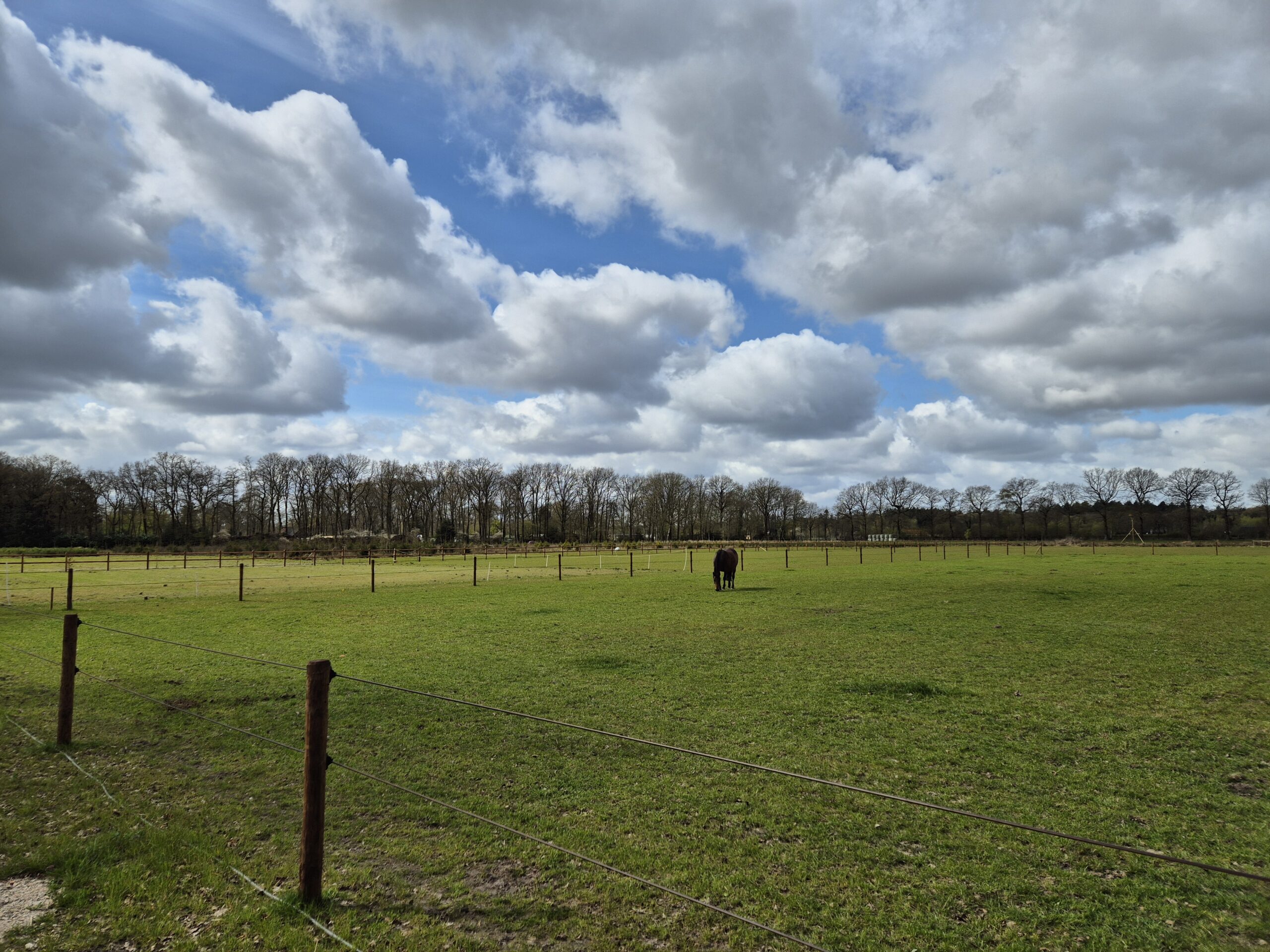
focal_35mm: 23
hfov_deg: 73.9
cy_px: 476
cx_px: 635
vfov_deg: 58.9
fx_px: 844
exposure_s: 1/3232
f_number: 1.8
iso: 25
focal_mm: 5.4
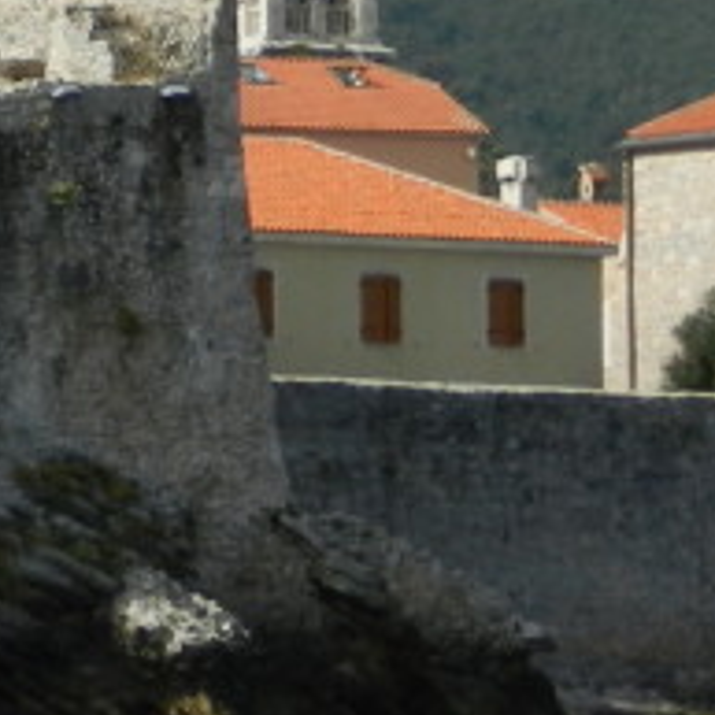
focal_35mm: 248
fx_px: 5795
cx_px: -1037
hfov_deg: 6.7
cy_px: 359
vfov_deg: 7.1
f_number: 4.4
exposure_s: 1/1600
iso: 160
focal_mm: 9.4
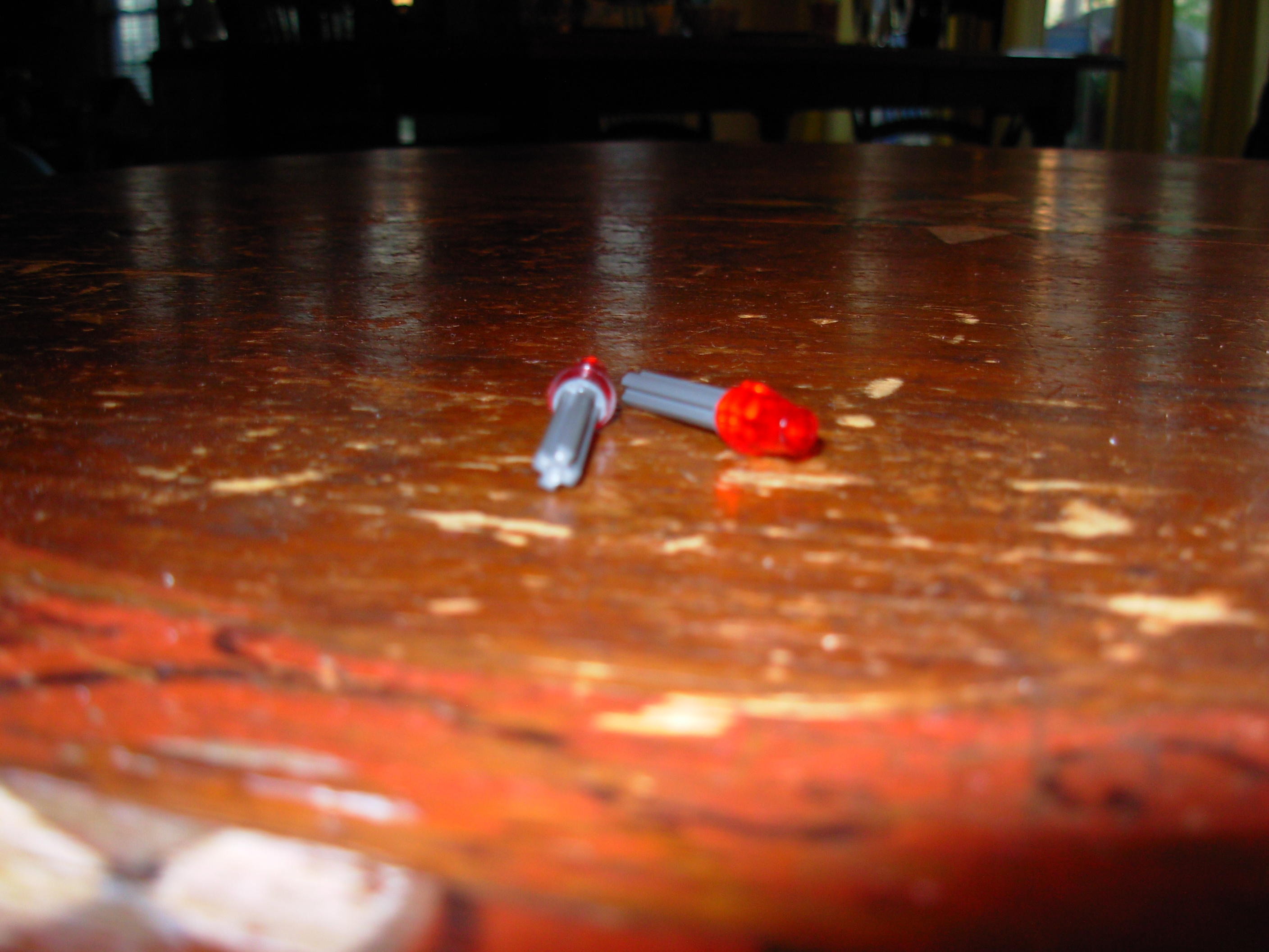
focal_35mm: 38
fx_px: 1393
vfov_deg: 37.7
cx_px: 634
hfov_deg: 49.0
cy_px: 476
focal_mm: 6.3
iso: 50
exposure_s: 1/32
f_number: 2.9
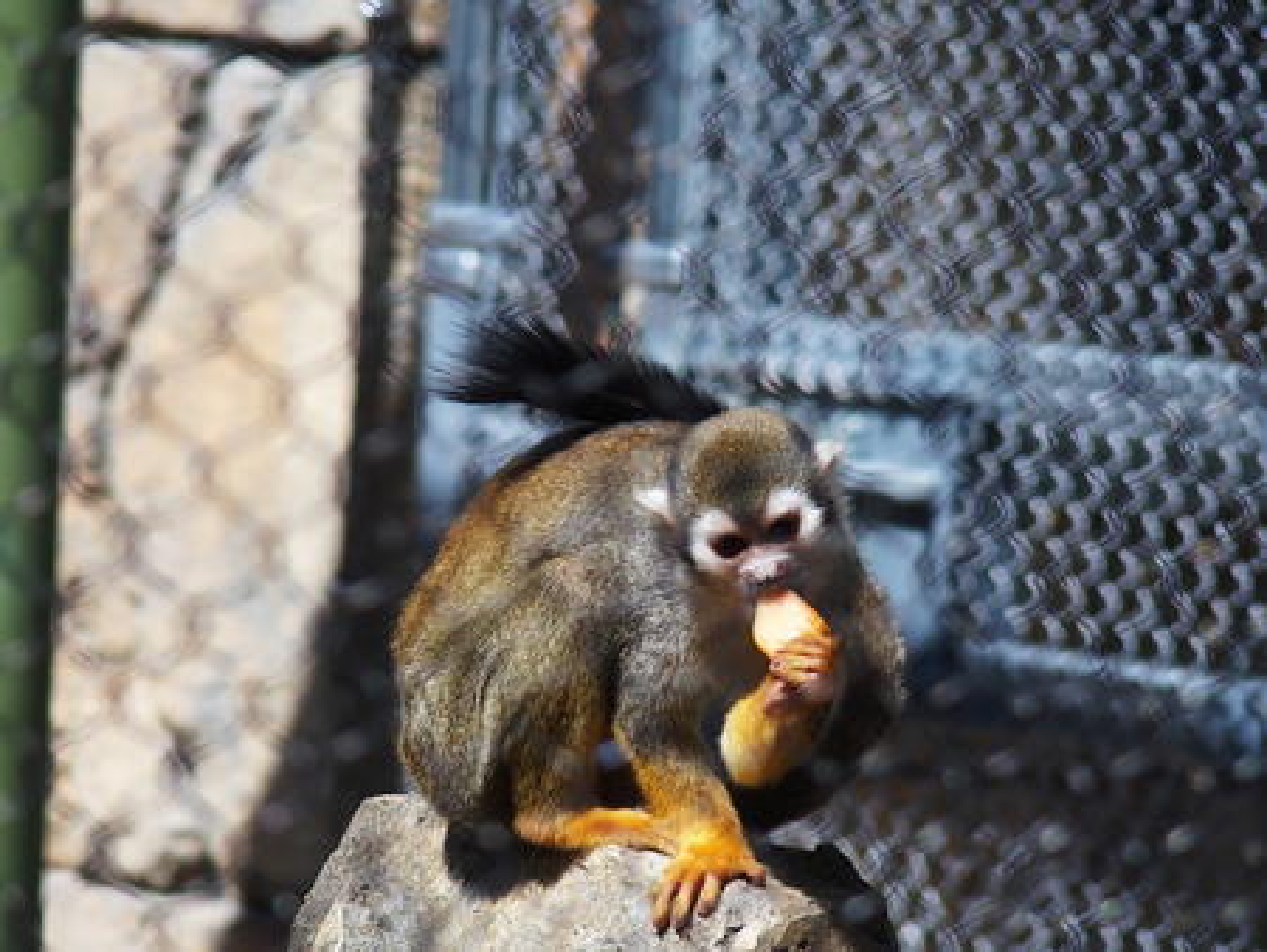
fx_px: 10986
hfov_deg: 6.6
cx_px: 634
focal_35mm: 300
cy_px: 476
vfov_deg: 5.0
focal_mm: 64.3
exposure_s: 1/800
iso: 100
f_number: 3.5
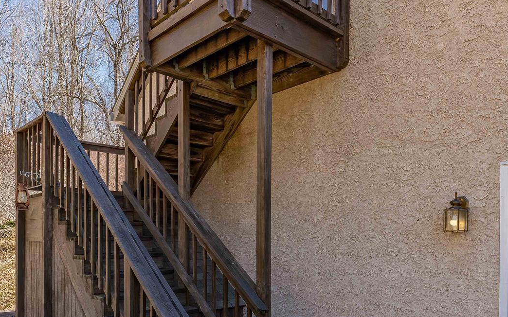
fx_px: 388
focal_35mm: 28
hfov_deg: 65.7
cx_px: 197
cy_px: 243
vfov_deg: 42.9
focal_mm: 14
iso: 125
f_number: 7.1
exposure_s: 1/100
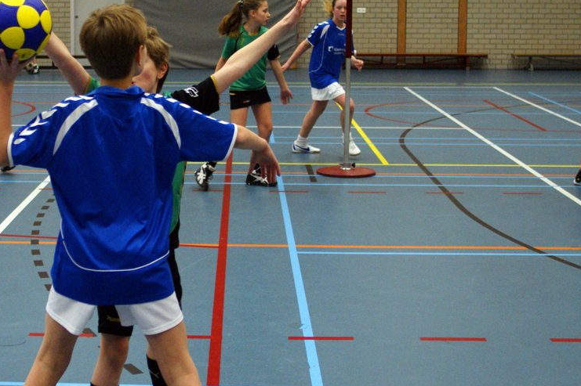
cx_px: 212
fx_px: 1097
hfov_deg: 29.5
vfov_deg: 20.0
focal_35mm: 68
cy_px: 161
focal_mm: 28
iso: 800
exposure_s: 1/160
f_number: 2.8
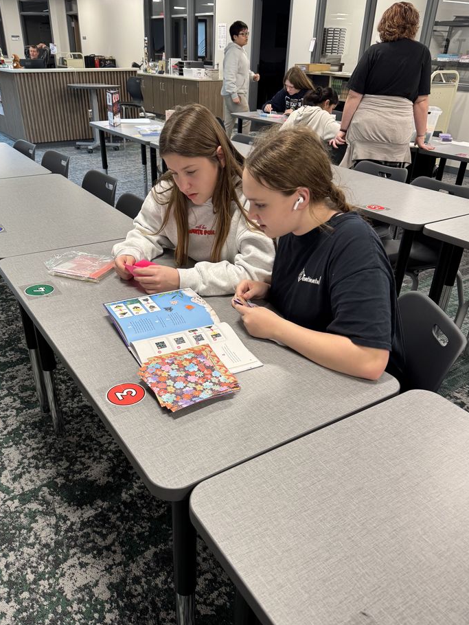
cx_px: 210
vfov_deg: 65.1
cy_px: 345
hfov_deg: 51.3
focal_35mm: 27
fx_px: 488
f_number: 1.78
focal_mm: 6.76
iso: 200
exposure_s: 1/75
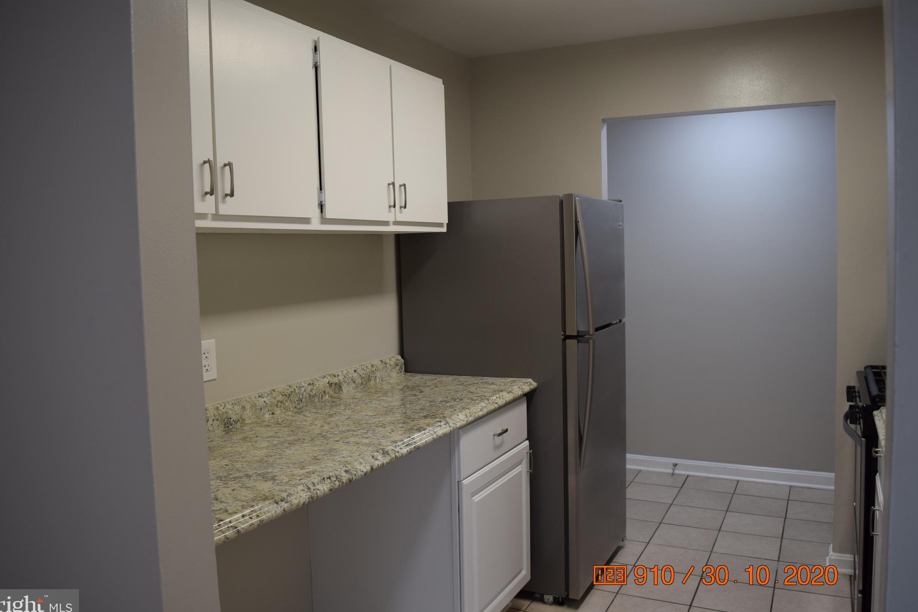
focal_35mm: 28
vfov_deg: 46.4
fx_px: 714
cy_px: 306
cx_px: 452
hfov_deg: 65.5
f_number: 4.5
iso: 400
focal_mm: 18
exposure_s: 1/80
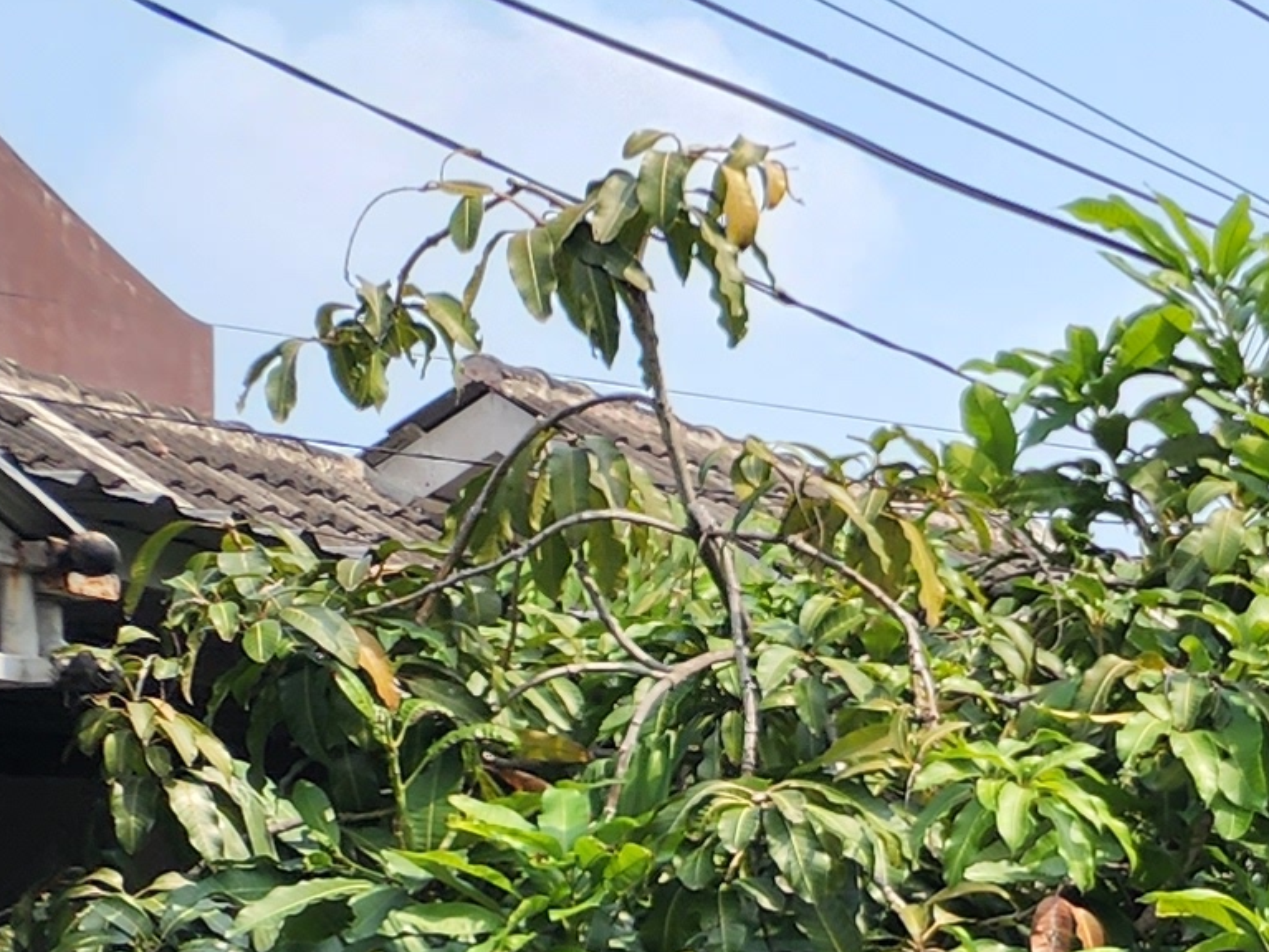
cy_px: 1440
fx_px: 4398
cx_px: 3129
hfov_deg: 12.5
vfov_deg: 11.8
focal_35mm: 120
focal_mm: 6.4
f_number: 1.8
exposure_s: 1/433
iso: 12
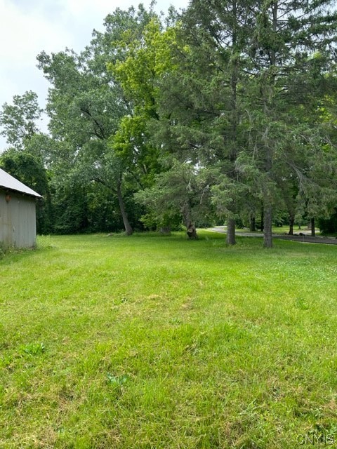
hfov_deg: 53.1
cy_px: 224
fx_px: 337
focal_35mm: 26
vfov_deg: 67.3
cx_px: 168
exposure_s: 1/1009
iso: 50
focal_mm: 5.7
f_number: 1.5
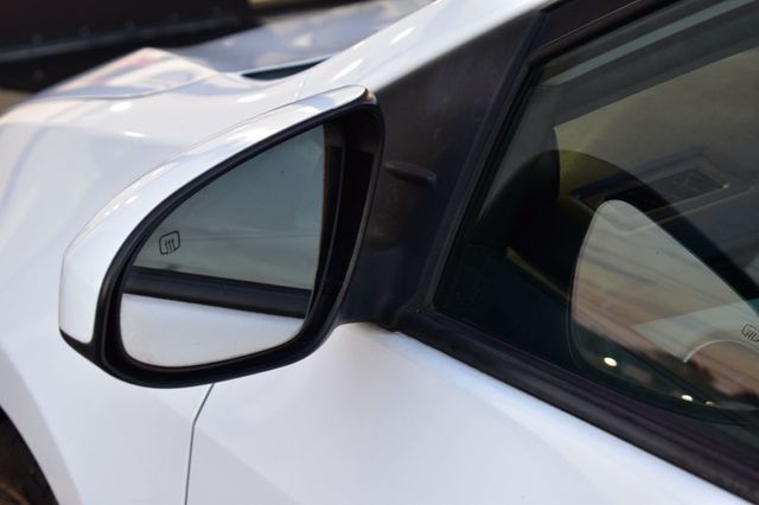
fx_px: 1738
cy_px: 252
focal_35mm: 82
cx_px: 380
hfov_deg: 24.6
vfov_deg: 16.5
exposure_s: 1/15
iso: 500
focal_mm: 55
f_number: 6.3
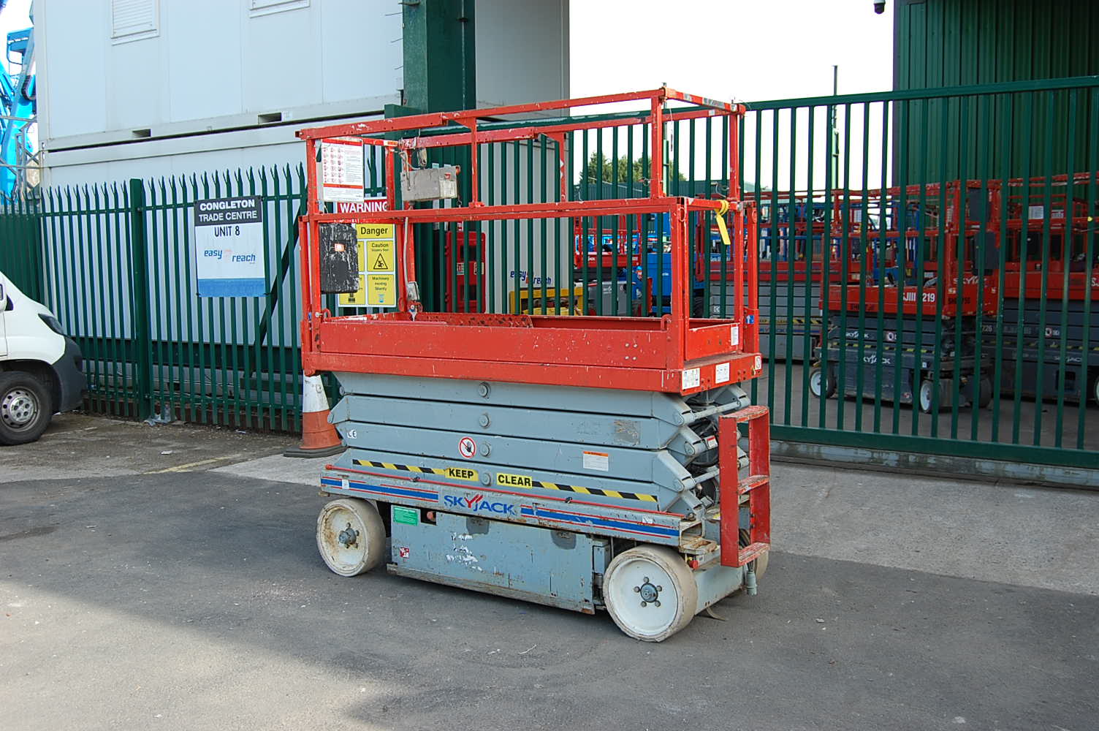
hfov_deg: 53.2
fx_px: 1098
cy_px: 366
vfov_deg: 36.8
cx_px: 550
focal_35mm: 36
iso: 200
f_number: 6.3
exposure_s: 1/160
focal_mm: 24
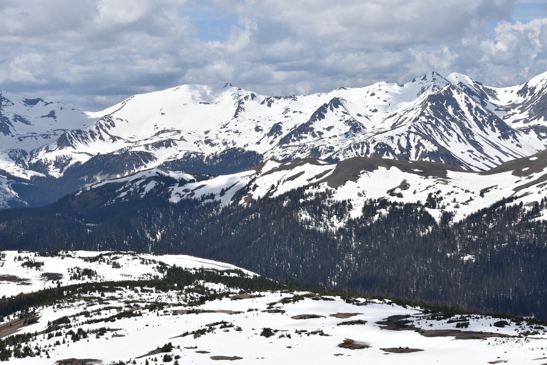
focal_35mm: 98
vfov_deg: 14.0
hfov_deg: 20.8
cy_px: 182
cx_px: 274
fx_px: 1489
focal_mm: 98
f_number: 10
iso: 100
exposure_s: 1/400
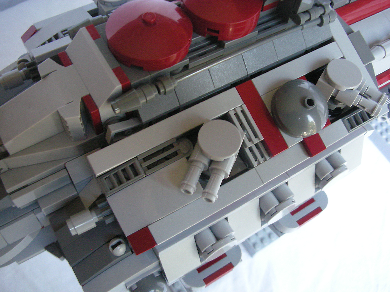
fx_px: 394
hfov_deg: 52.6
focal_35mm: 35
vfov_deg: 40.7
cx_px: 195
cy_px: 146
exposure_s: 1/22.3
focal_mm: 5.8
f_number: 2.8
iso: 200
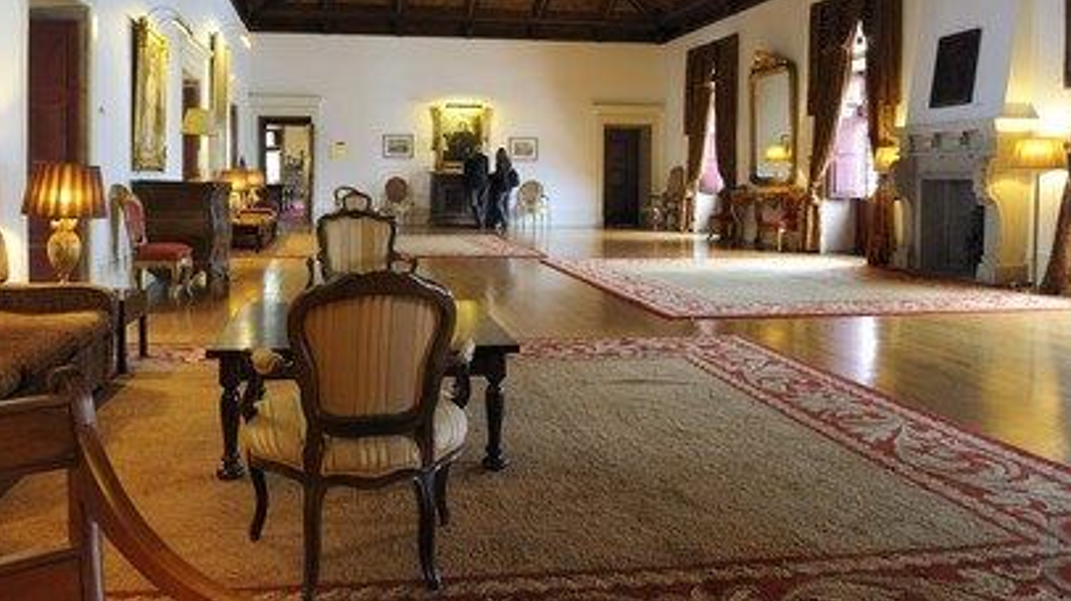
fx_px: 738
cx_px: 522
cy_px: 235
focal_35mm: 26
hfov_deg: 71.9
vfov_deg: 44.1
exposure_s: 1.3
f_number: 8
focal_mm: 24
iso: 200
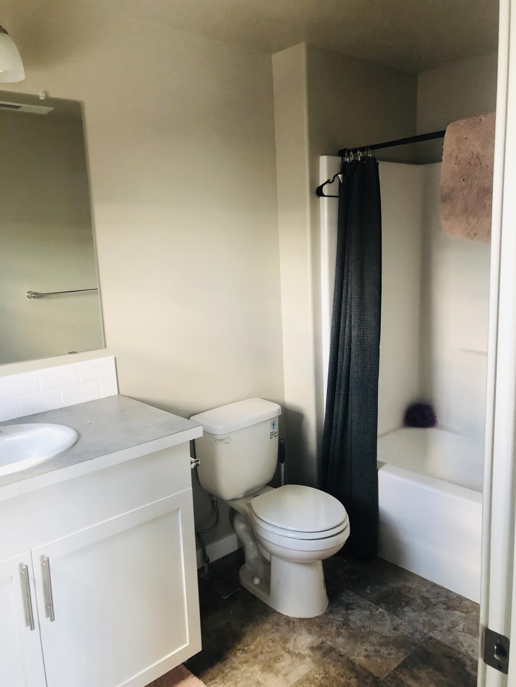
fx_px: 557
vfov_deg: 63.4
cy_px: 344
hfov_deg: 49.7
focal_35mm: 28
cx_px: 258
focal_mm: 3.99
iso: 64
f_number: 1.8
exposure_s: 1/15
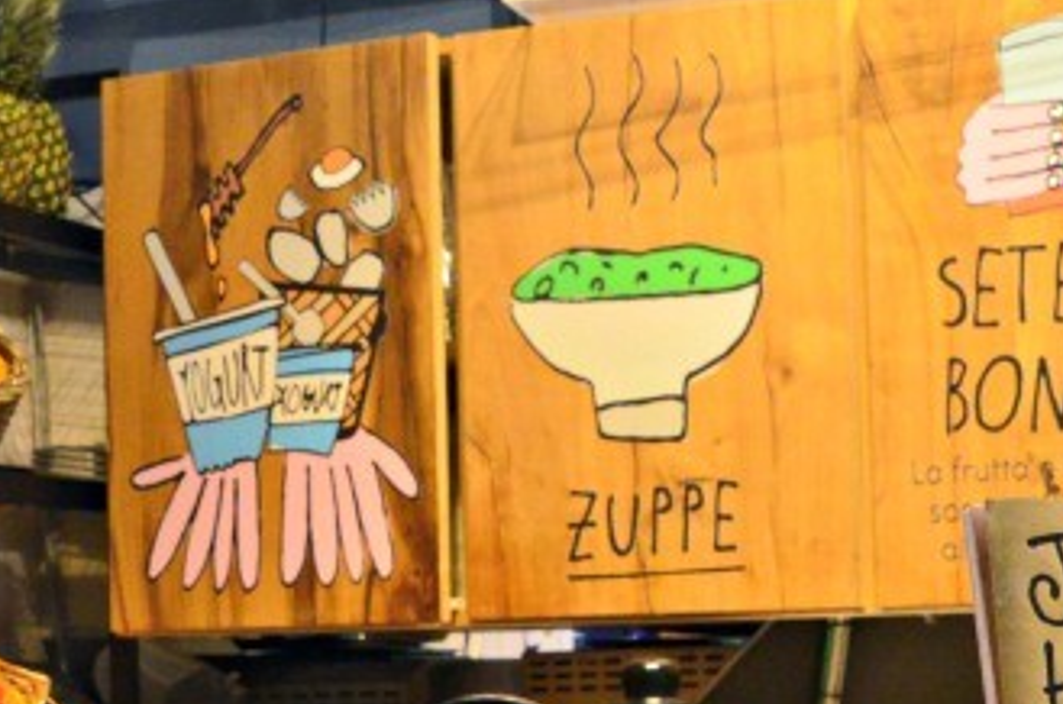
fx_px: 2476
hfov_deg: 24.2
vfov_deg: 16.1
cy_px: 520
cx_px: 410
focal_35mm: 84
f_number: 8
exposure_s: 1/80
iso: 2500
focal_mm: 18
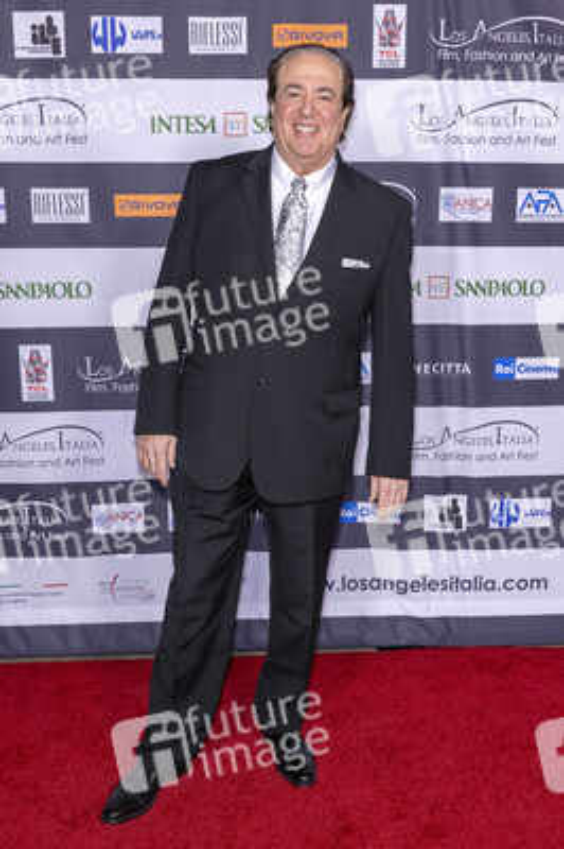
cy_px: 424
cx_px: 282
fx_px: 741
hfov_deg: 41.6
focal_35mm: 32
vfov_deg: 59.5
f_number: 5.6
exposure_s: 1/200
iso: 800
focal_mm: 31.5
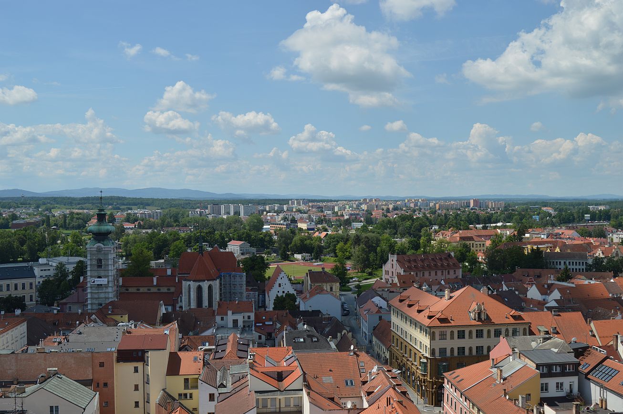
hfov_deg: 49.6
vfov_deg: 34.1
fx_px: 674
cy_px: 207
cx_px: 312
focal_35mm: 39
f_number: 10
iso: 100
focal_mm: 26
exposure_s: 1/400
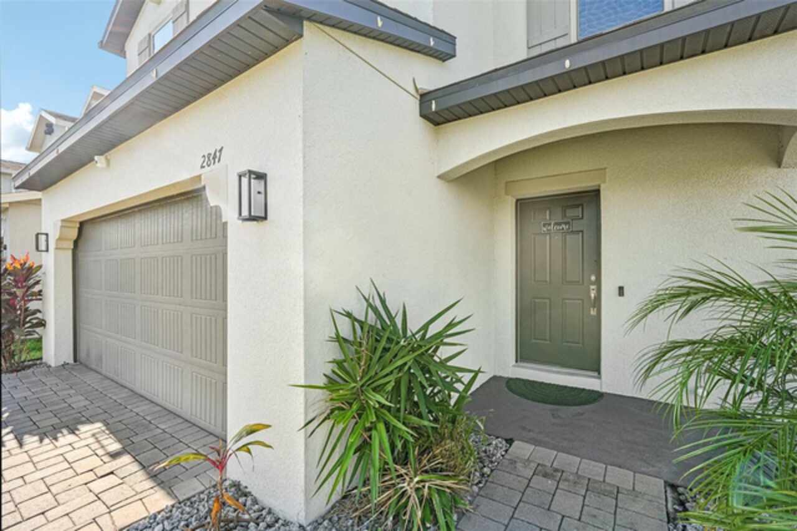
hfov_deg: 96.8
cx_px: 398
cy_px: 266
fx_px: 354
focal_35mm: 16
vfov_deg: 73.7
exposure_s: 1/160
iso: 400
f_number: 8
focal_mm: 16
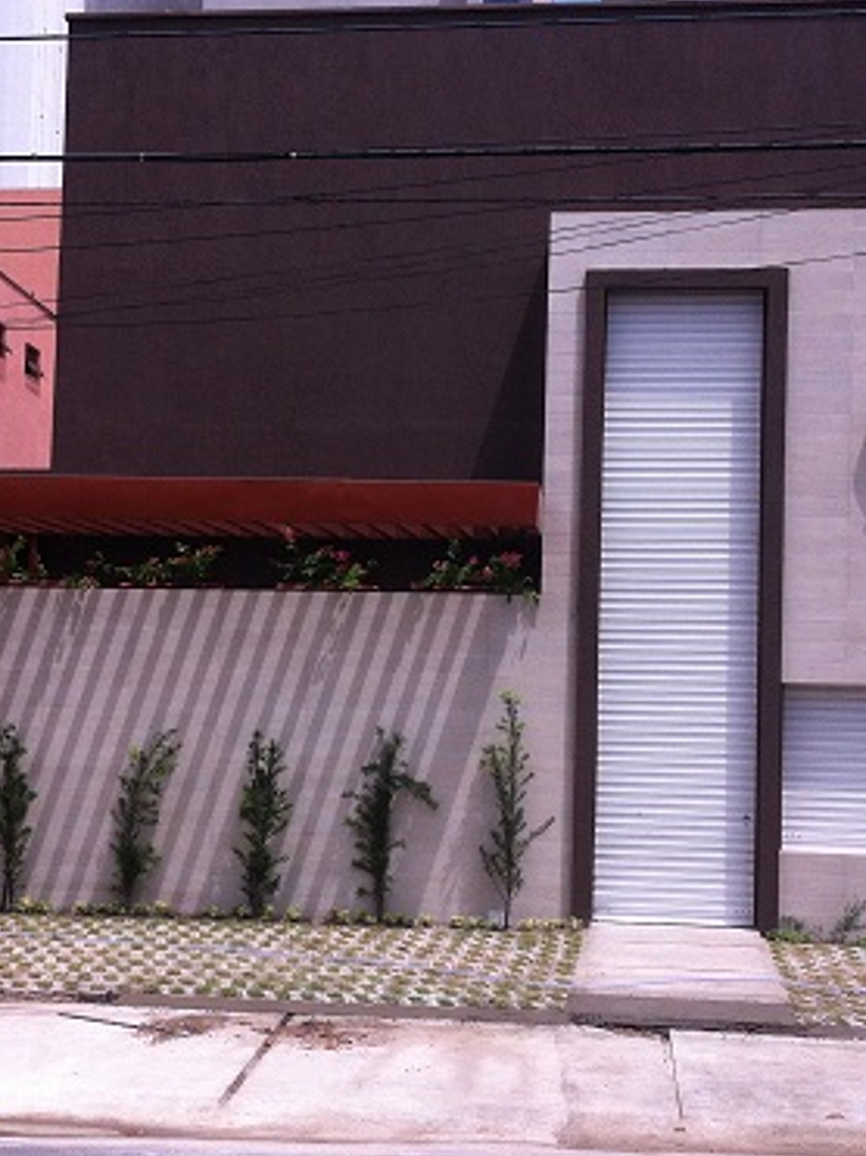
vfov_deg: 31.7
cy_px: 595
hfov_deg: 24.0
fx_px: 2036
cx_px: 377
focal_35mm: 61
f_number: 2.8
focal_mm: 3.85
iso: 80
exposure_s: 1/1312
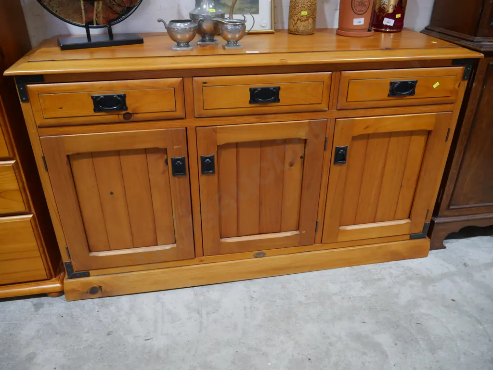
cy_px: 185
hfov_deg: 63.4
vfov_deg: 49.8
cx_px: 246
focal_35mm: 28
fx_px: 399
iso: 320
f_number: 3.5
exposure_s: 1/60
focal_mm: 14
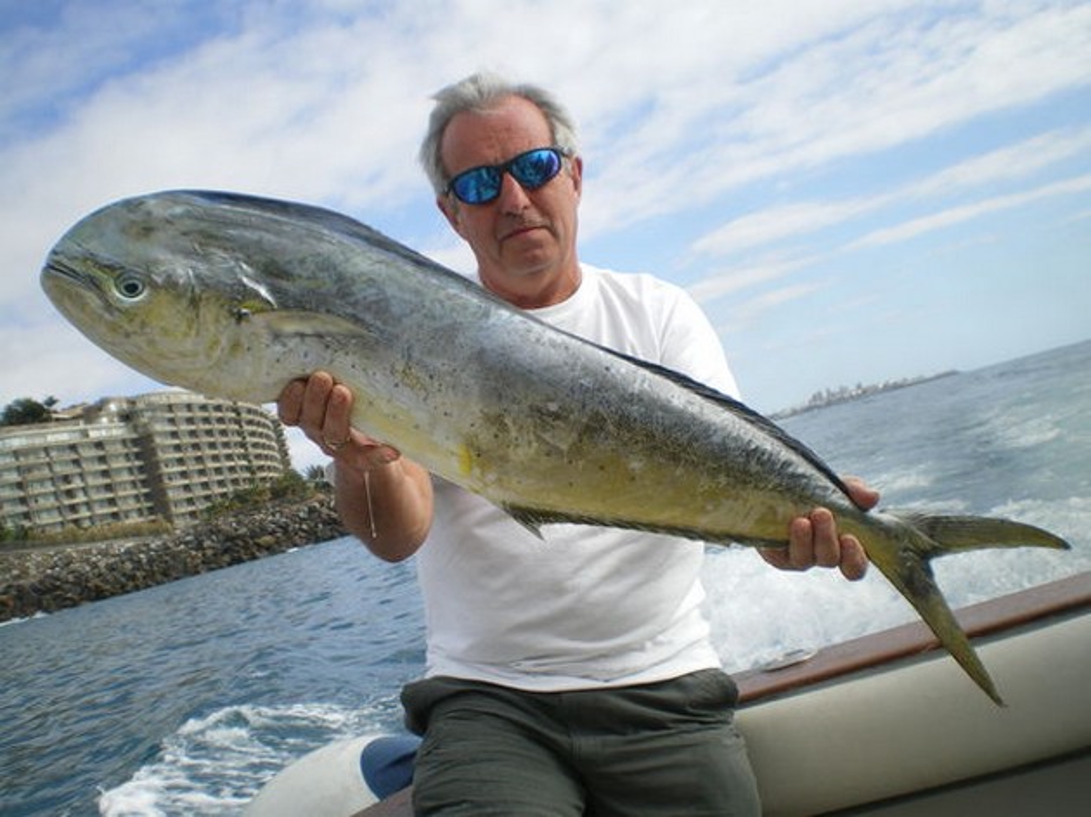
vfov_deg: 39.6
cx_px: 546
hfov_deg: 51.4
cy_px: 408
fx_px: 1134
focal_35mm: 36
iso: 50
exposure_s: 1/320
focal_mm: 6.3
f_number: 4.6
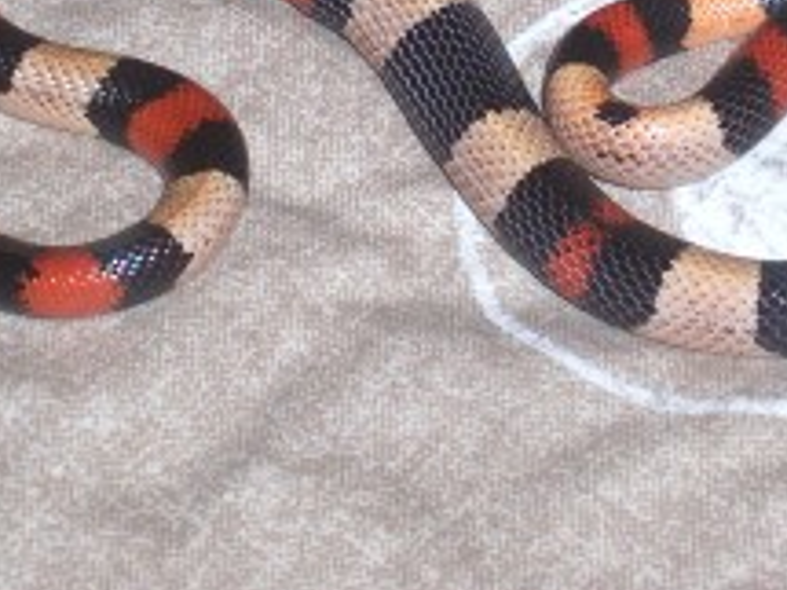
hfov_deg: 14.9
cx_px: 472
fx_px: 2999
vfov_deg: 11.2
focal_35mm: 132
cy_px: 84
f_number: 4
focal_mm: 10.8
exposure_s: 1/90
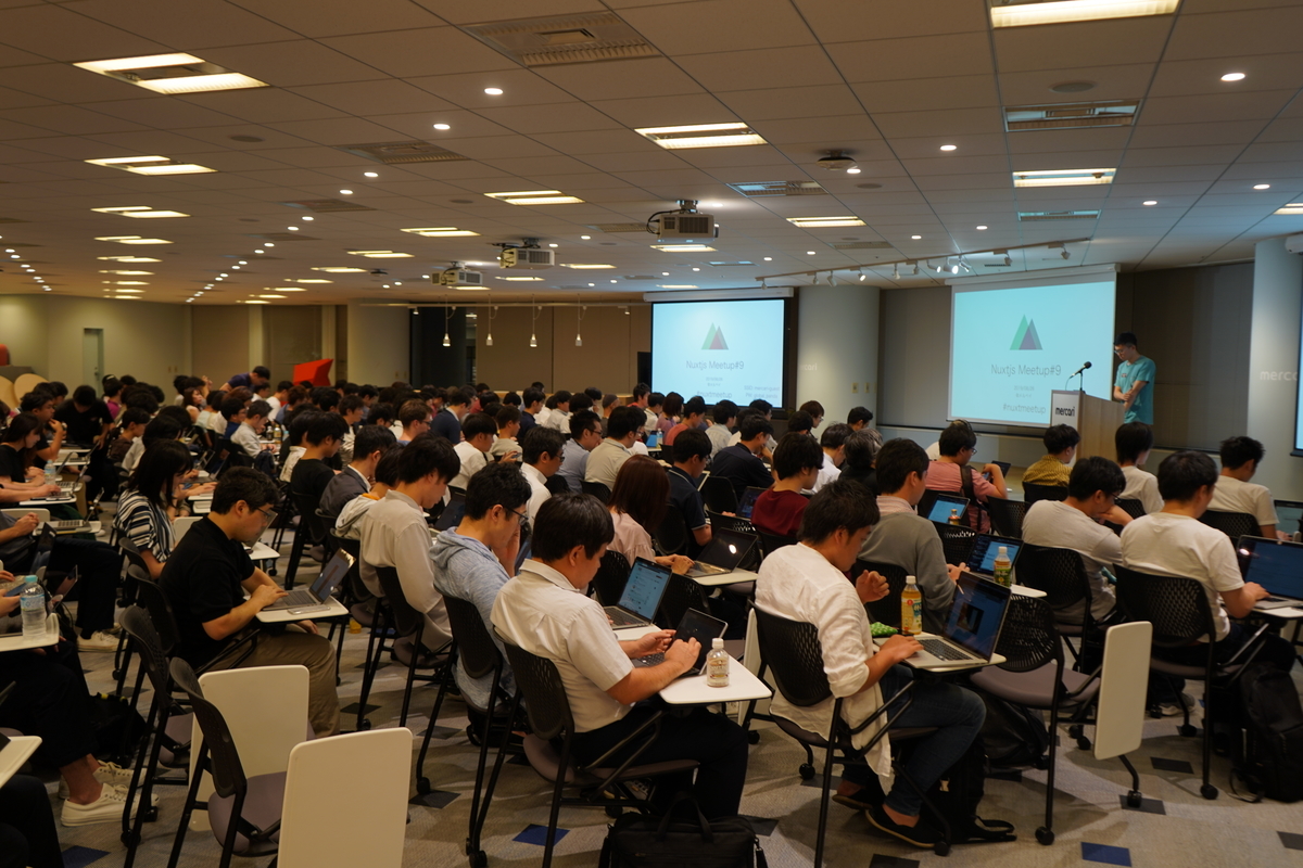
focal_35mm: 30
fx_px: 1086
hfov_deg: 61.9
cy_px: 434
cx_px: 652
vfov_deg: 43.6
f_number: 4
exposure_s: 1/40
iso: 100
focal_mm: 30
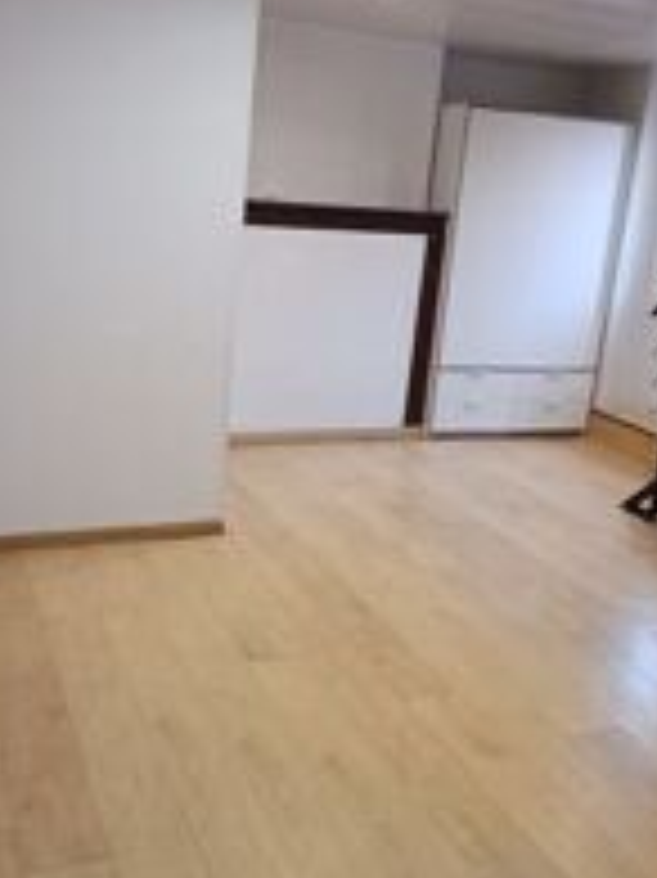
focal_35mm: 35
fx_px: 887
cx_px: 248
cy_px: 403
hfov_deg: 40.4
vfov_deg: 52.6
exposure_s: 1/33.3
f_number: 2.2
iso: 200
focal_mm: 1.64
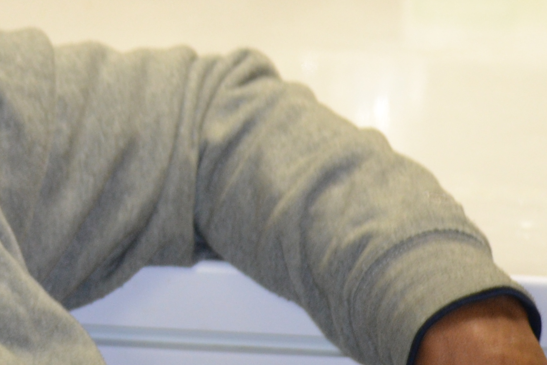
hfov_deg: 3.9
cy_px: -32
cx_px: 5
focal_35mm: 523
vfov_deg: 2.6
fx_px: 7945
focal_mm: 100
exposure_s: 1/60
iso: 720
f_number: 4.5
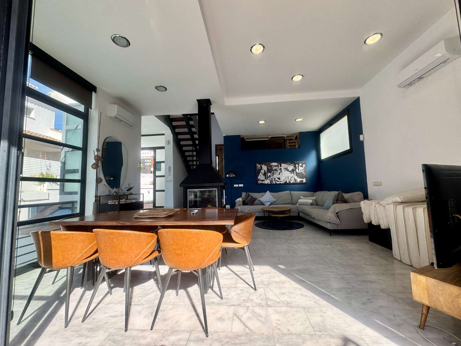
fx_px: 186
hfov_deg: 102.1
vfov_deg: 85.7
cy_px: 173
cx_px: 230
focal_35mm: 14
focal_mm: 2.22
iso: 40
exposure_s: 1/329
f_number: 2.2
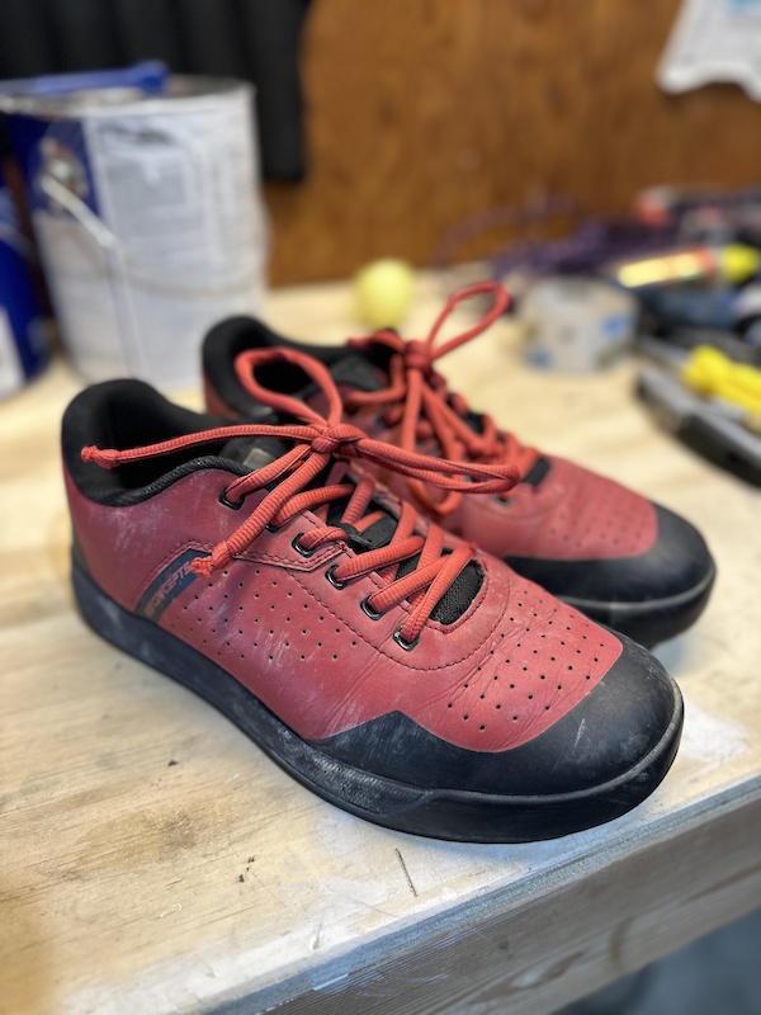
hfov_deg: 56.8
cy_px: 508
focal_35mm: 24
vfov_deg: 71.6
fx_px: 703
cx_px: 380
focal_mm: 6.86
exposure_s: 1/60
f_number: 1.78
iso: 200
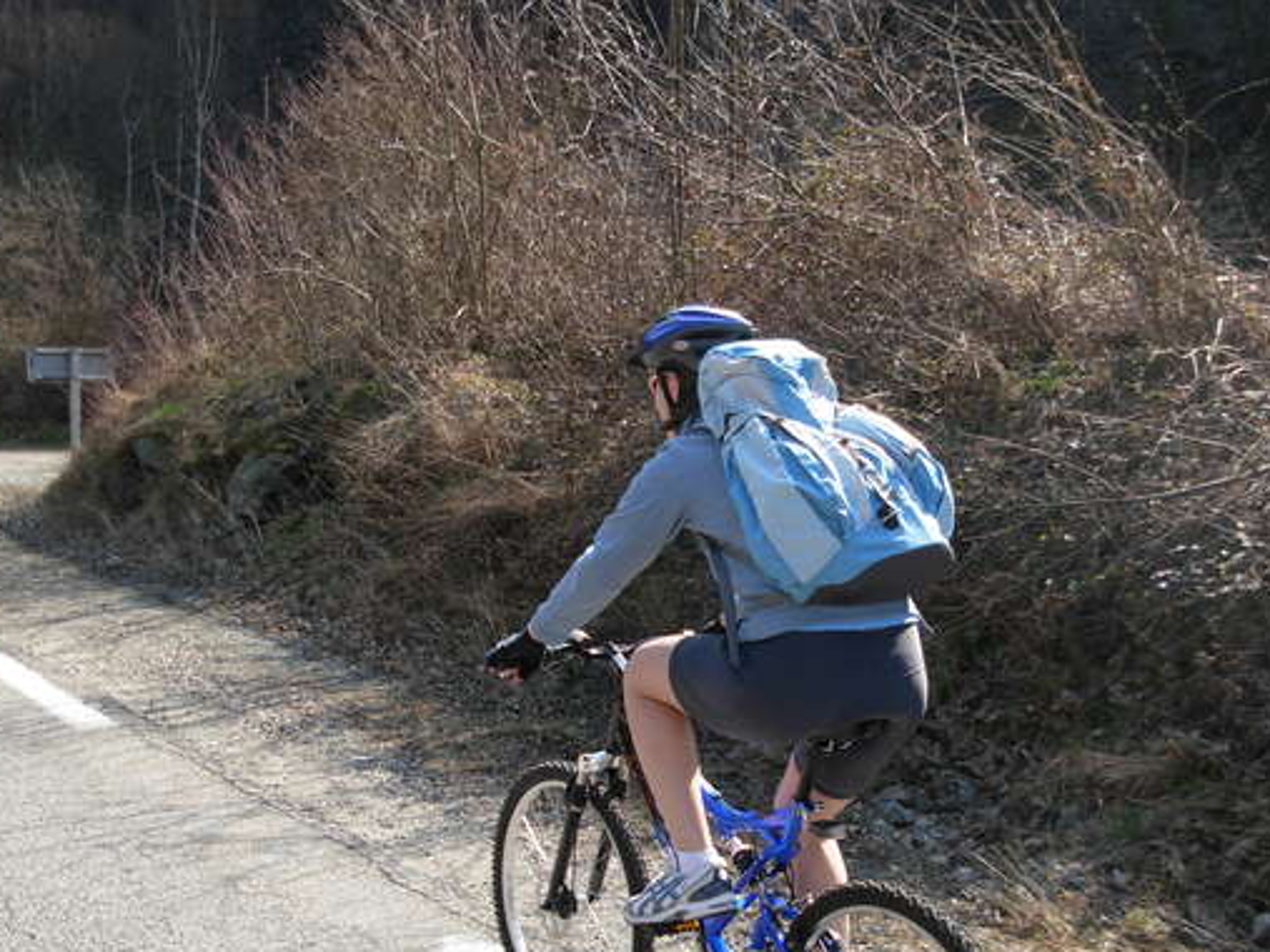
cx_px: 634
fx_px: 1651
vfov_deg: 32.1
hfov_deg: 42.1
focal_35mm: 45
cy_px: 521
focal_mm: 6.3
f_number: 2.9
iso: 79
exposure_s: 1/470
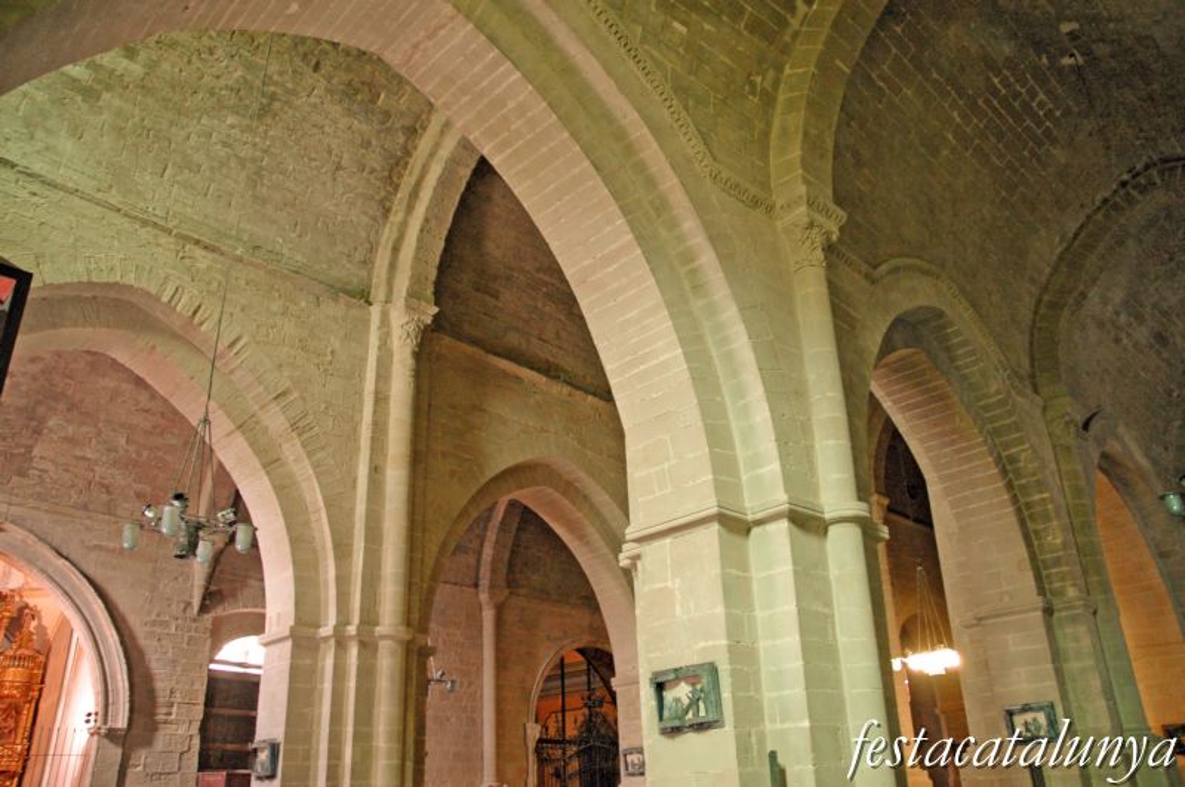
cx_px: 592
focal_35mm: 27
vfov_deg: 47.8
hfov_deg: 67.5
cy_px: 394
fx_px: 887
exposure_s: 1/13
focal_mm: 18
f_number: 3.5
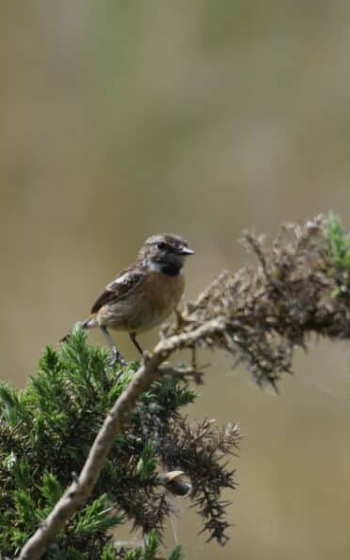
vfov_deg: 2.7
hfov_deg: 1.7
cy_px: 280
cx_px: 173
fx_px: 11700
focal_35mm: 767
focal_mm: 500
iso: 400
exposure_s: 1/1500
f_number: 5.6
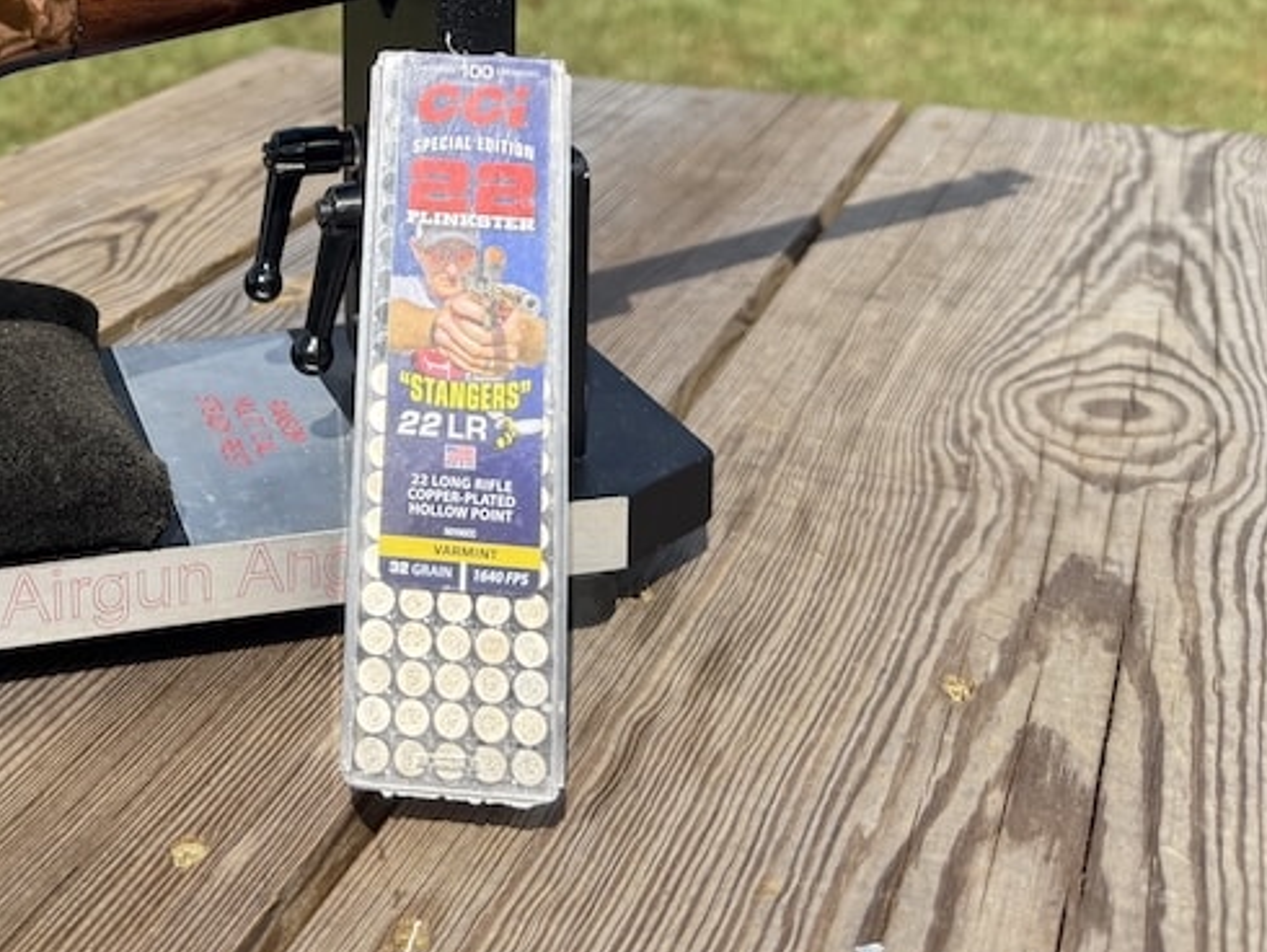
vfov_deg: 29.4
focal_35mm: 47
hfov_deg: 38.8
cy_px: 60
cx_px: 243
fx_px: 1721
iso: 80
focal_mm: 6.76
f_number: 1.78
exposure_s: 1/3425
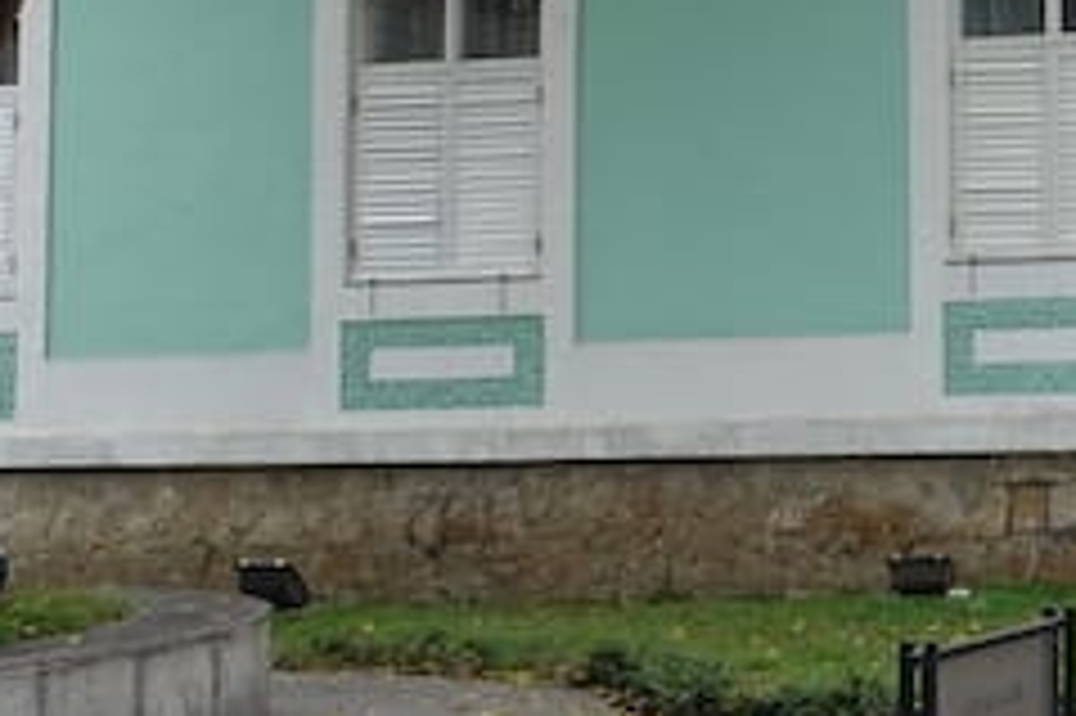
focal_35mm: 114
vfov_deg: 11.8
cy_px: -47
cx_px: 1742
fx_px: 3405
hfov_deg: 16.0
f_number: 5.6
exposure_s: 1/200
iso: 125
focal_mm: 12.35
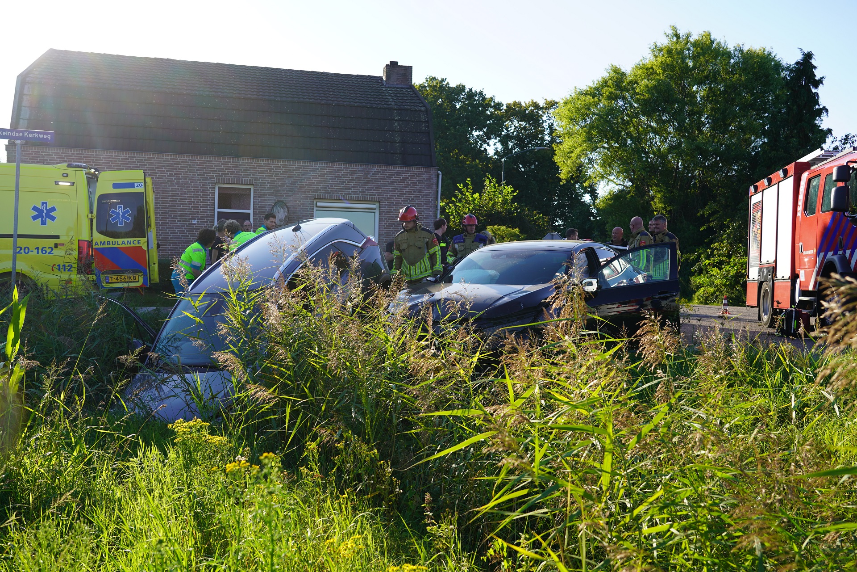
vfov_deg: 40.0
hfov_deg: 57.2
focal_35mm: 33
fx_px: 786
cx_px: 428
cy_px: 286
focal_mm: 33
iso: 100
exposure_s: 1/320
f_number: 5
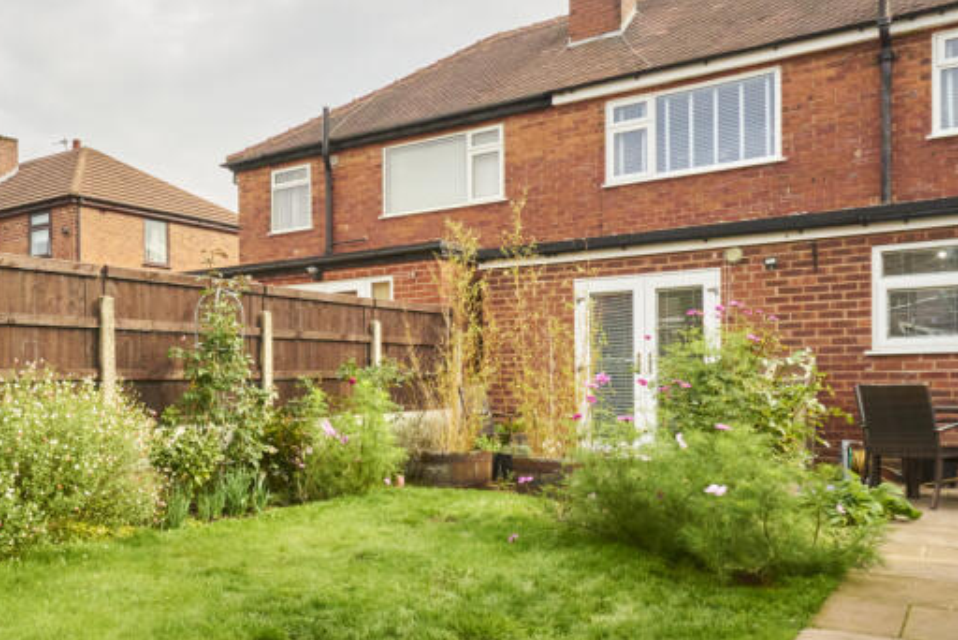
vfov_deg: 41.0
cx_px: 213
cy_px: 383
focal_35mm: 32
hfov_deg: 55.2
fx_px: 852
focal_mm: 16
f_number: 16
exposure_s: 1/250
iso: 2000
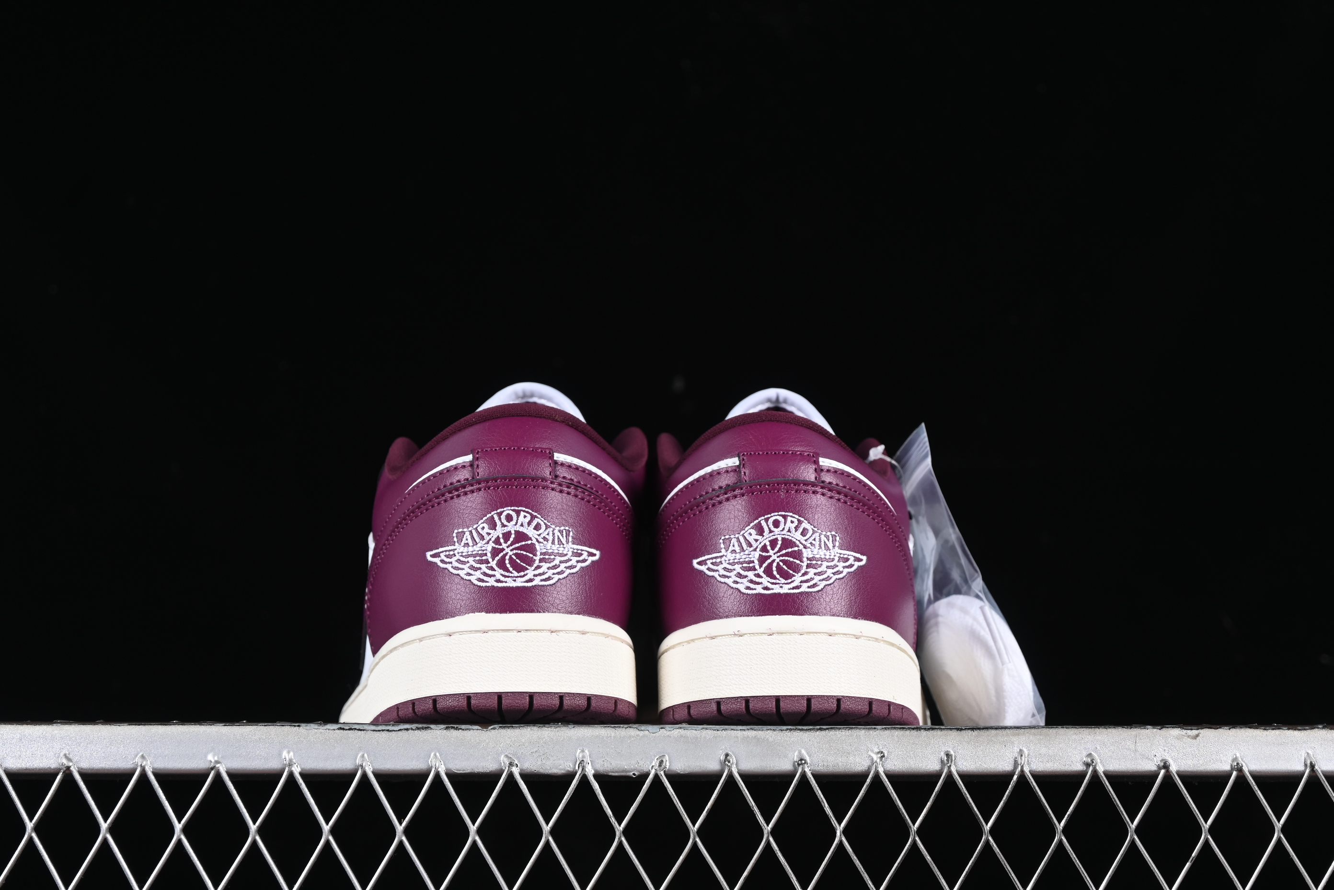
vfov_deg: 18.2
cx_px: 667
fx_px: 2779
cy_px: 445
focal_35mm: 75
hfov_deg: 27.0
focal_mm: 50
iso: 160
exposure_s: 1/60
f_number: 6.3
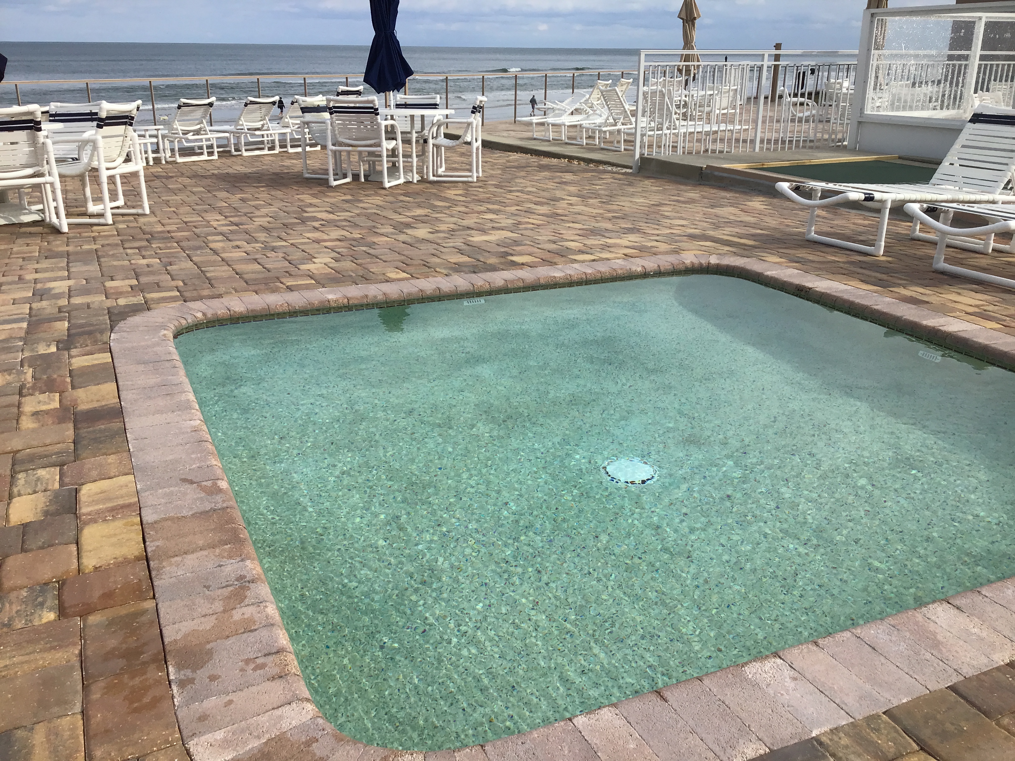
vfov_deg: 45.4
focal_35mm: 31
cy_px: 380
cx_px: 508
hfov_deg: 58.4
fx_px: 909
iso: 25
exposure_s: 1/1894
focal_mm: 3.3
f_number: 2.4
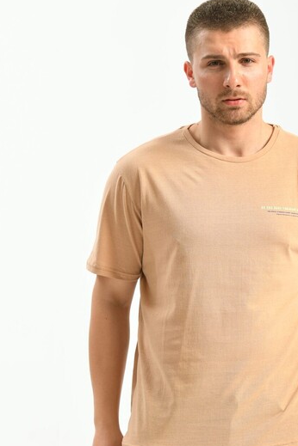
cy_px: 257
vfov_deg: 10.5
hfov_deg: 7.0
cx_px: 202
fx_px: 2421
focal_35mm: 195
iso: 100
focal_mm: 135
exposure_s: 1/160
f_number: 5.6
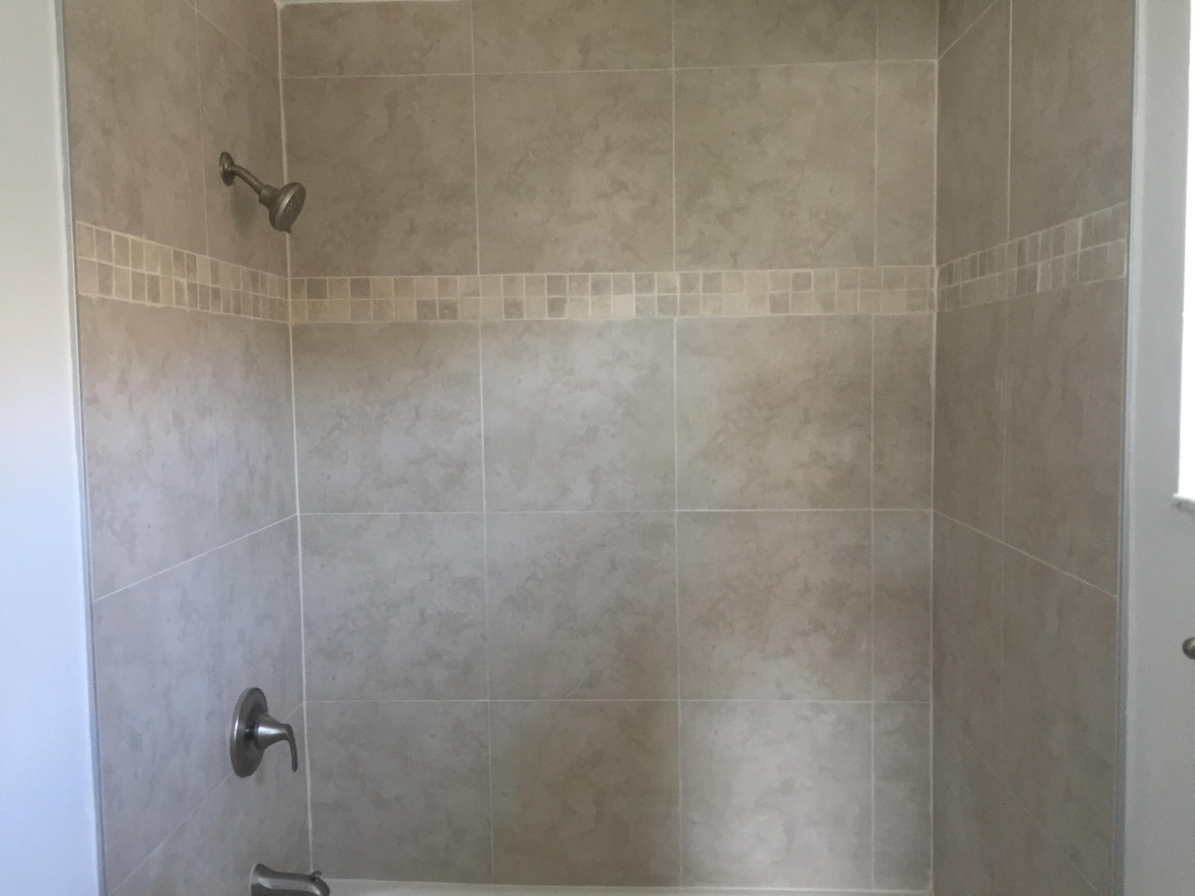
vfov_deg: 48.2
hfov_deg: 61.7
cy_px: 448
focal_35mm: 29
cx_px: 598
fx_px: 1001
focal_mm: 4.15
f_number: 2.2
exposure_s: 1/30
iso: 80
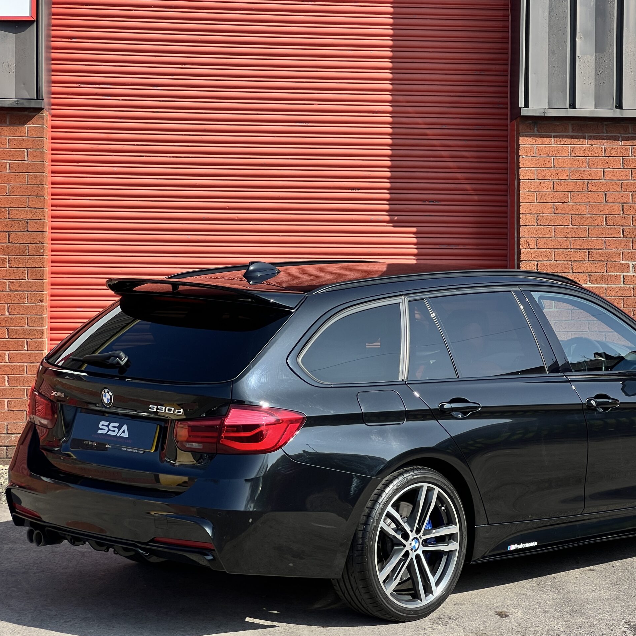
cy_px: 318
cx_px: 418
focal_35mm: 91
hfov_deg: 19.0
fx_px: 1892
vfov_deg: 19.1
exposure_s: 1/508
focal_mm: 9
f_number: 2.8
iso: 32
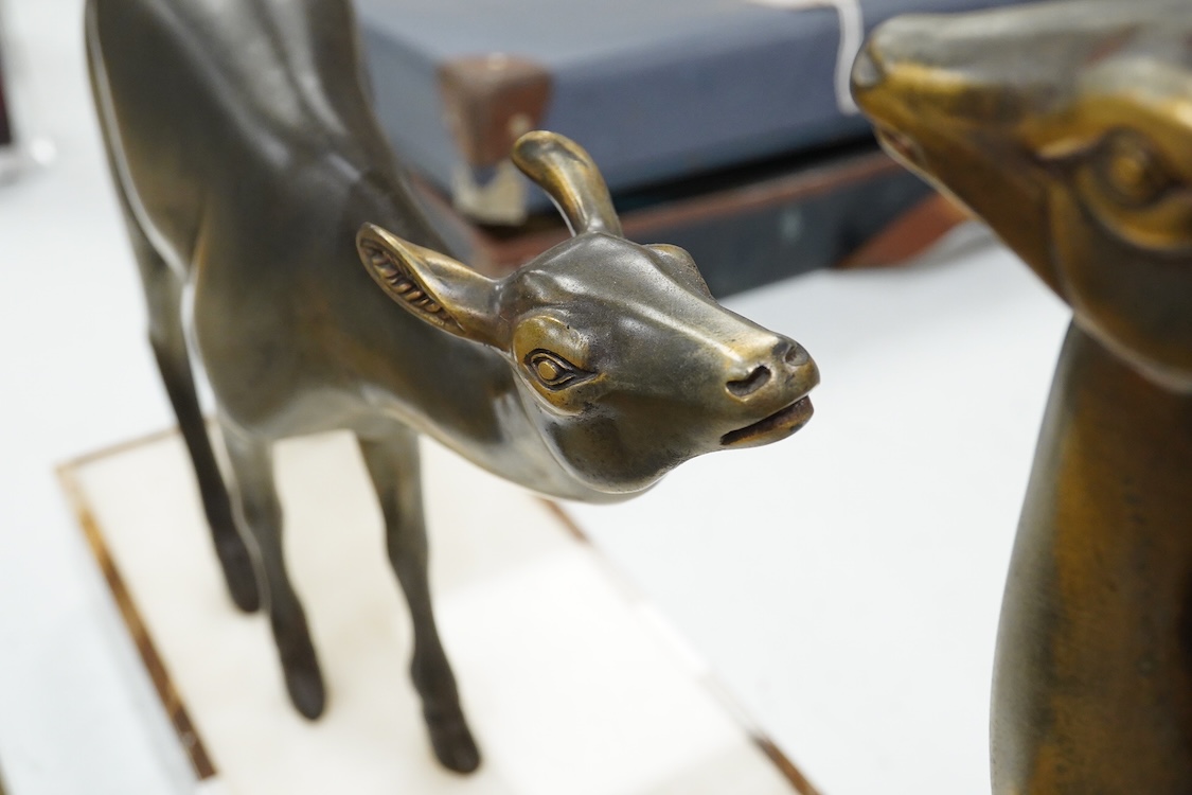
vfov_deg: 29.9
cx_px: 596
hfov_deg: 43.6
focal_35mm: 45
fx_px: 1490
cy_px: 398
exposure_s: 1/160
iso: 2500
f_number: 10
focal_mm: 30
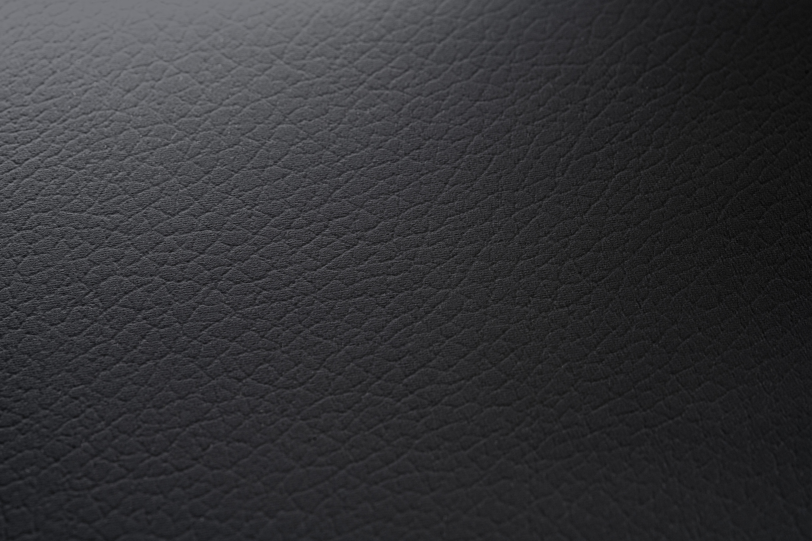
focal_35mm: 105
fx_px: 2368
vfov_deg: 13.0
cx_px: 406
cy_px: 270
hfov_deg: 19.5
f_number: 16
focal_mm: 105
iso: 100
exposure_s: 8
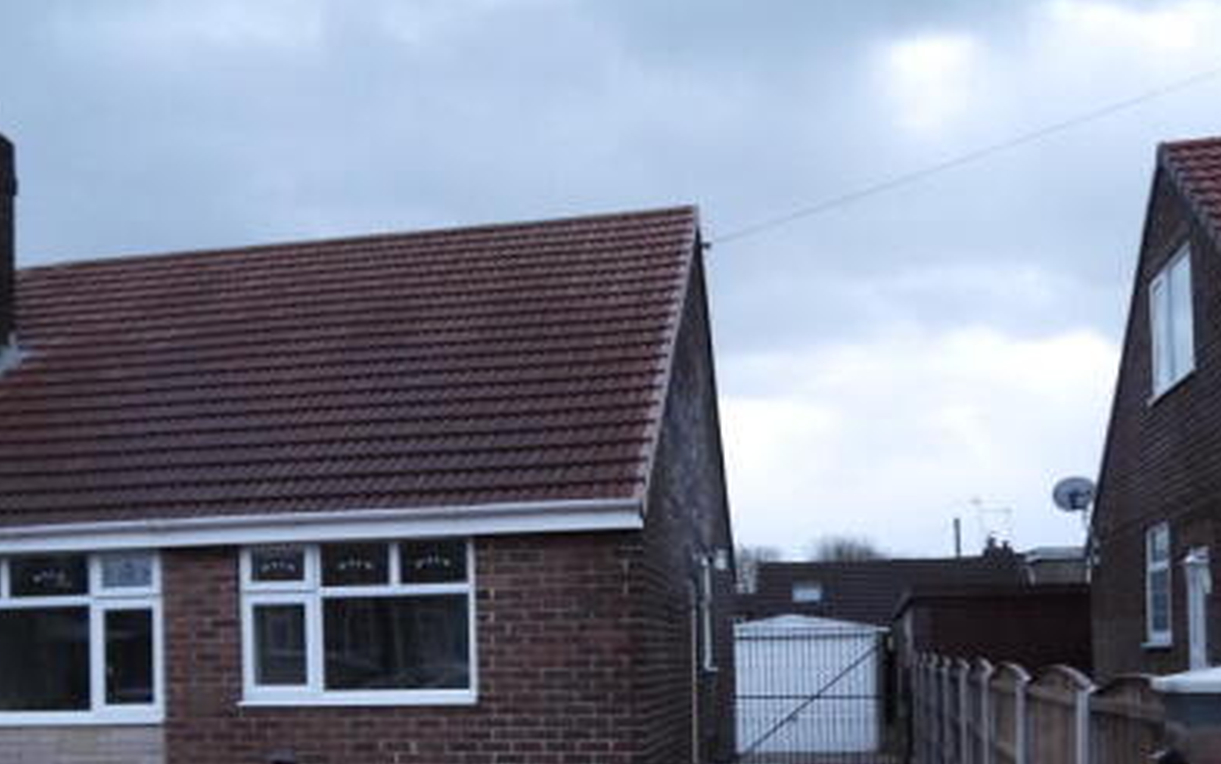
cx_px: 455
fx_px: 1465
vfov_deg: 28.5
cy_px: 626
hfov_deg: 44.9
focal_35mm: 44
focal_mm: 14
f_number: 3.5
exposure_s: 1/80
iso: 1600
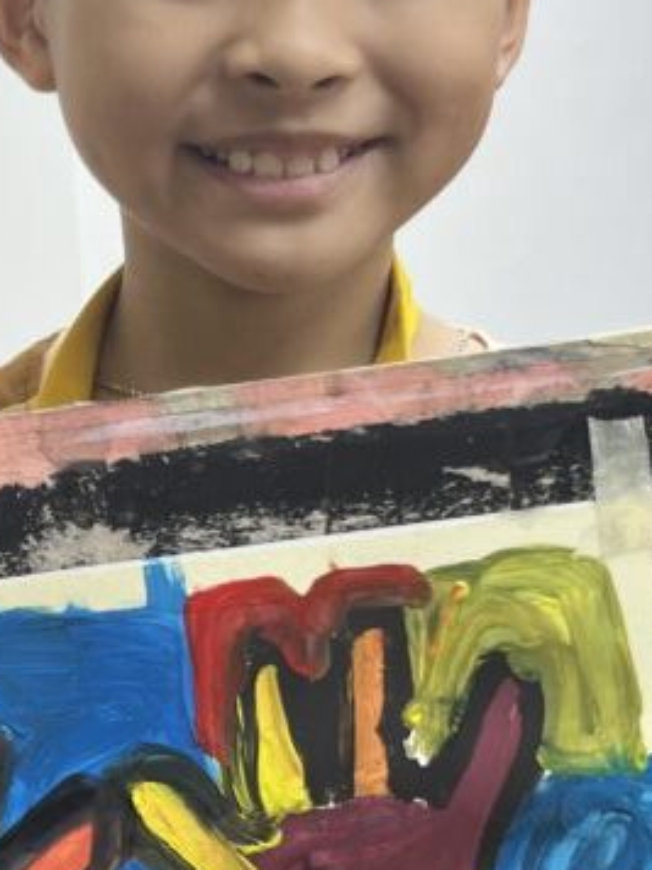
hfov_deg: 19.8
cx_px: 59
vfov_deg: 26.6
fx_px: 1833
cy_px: 518
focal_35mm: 73
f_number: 1.6
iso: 50
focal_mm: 5.1
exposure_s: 1/100
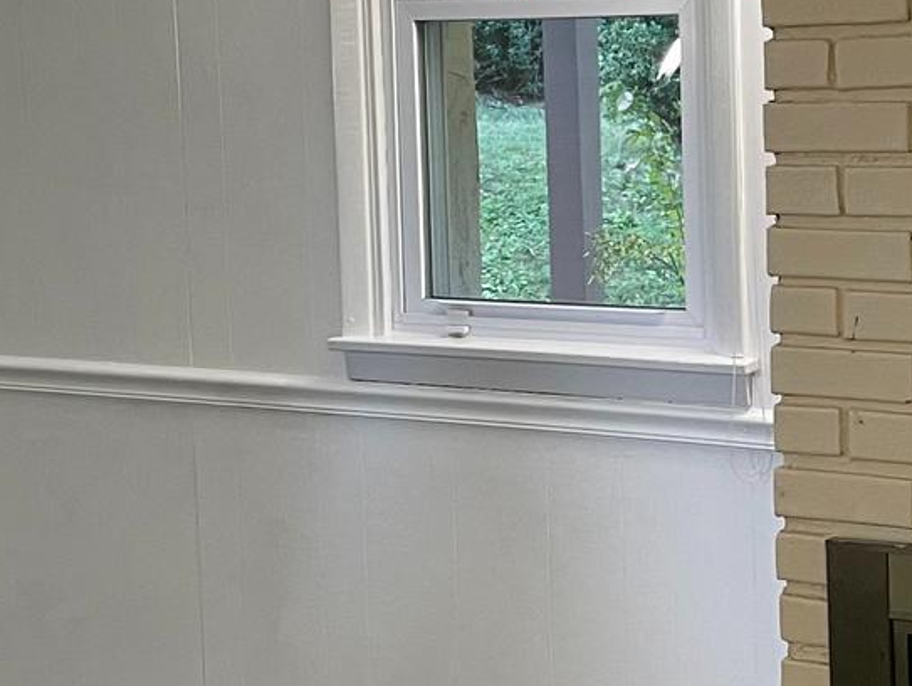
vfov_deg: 15.1
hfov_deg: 19.8
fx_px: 2584
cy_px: 298
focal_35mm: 98
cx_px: 744
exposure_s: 1/60
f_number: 1.6
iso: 125
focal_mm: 4.2
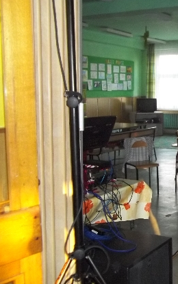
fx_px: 380
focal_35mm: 49
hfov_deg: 24.7
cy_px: 133
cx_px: 191
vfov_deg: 41.0
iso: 250
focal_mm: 5.7
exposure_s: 1/30
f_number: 2.9
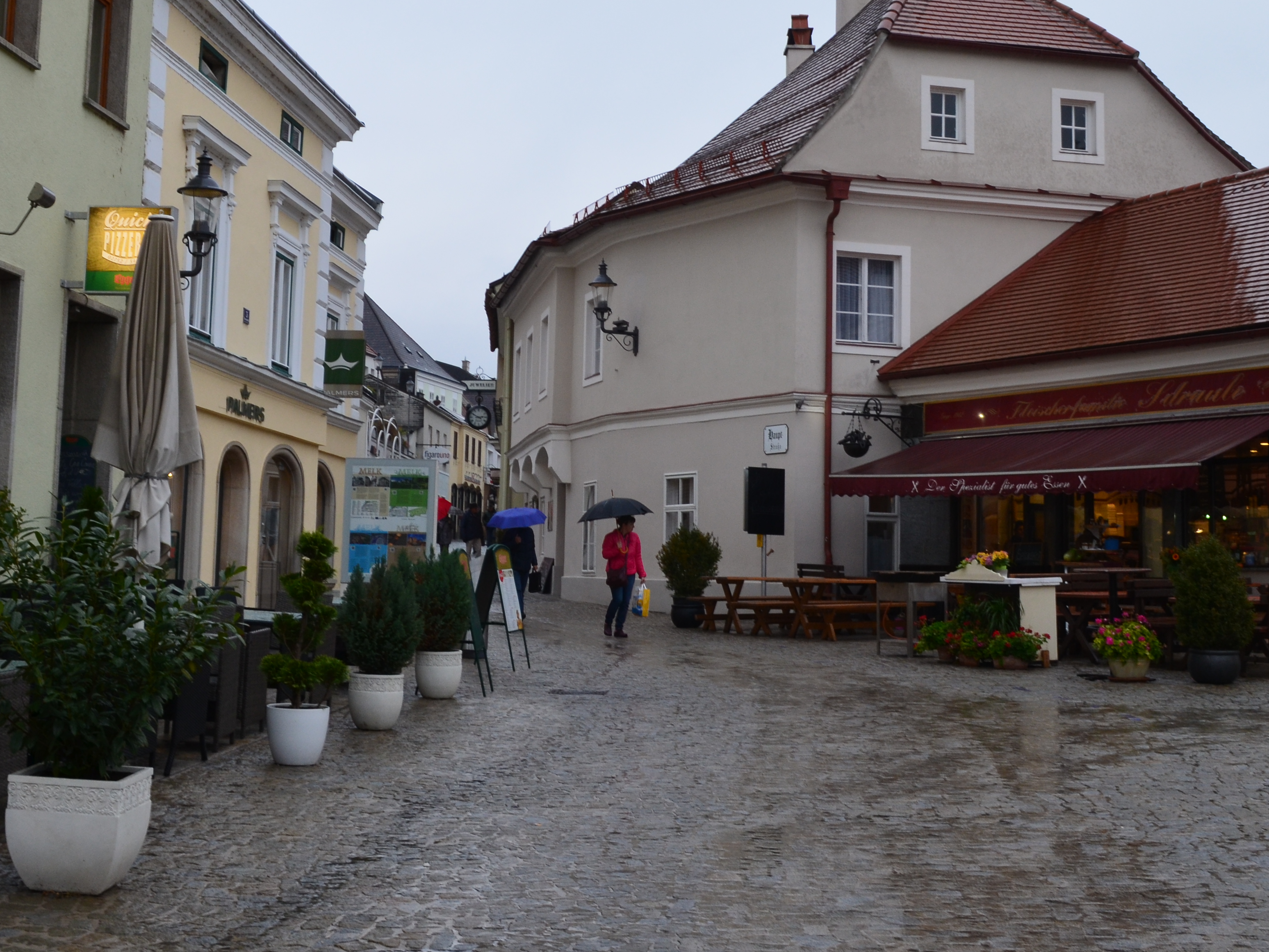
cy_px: 288
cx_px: 560
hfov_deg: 34.9
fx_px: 2016
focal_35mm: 55
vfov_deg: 26.3
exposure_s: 1/50
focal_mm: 24
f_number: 10
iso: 400
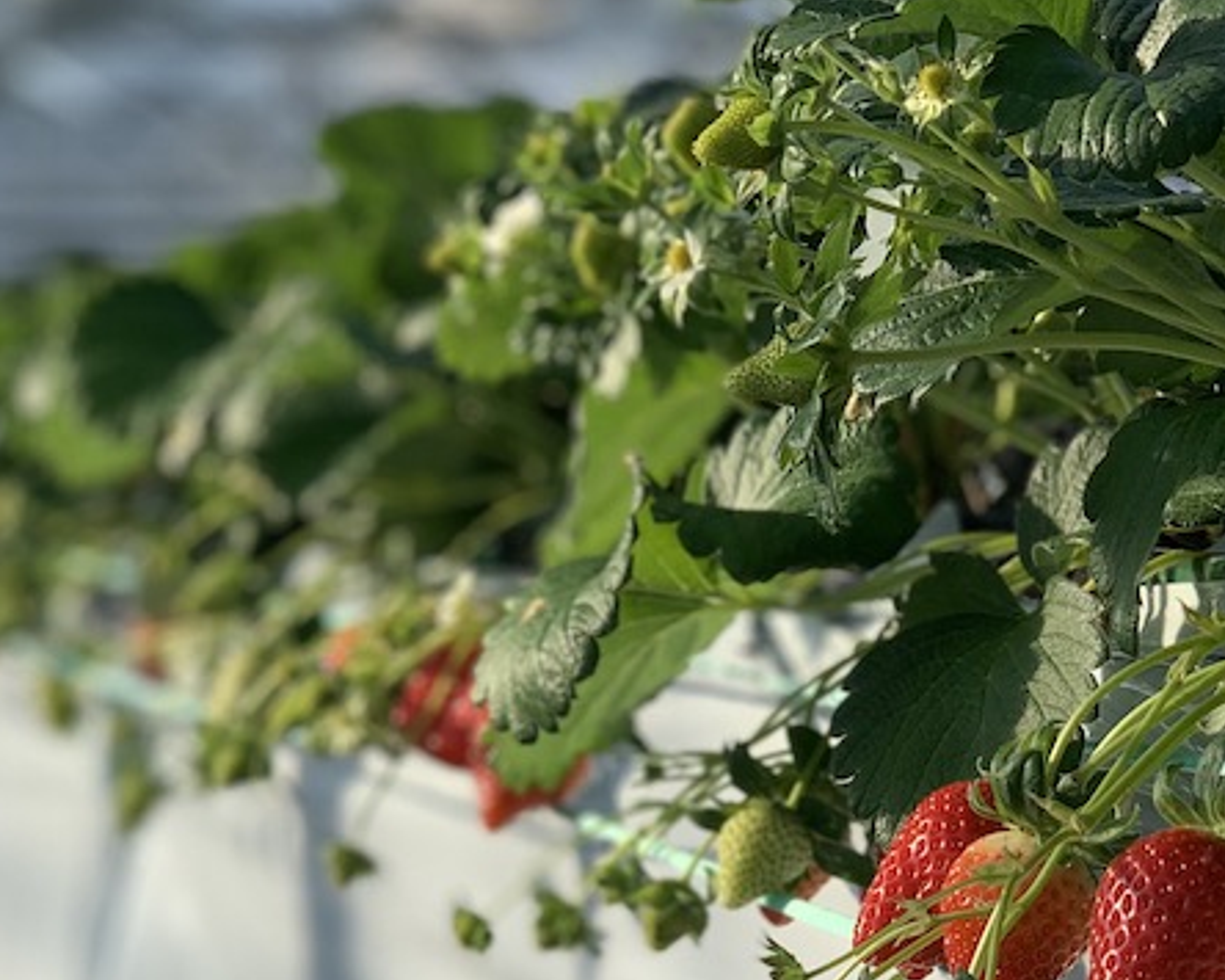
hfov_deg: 16.4
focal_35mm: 117
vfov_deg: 13.1
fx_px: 4241
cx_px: 786
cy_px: 875
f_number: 2.4
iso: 16
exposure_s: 1/773
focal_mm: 6
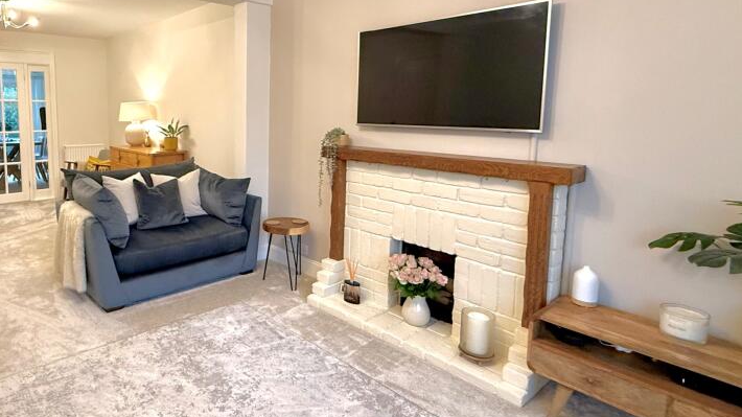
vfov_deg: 50.9
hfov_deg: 77.9
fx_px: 433
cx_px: 233
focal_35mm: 22
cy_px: 156
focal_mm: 2.22
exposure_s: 1/100
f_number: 2.2
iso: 320
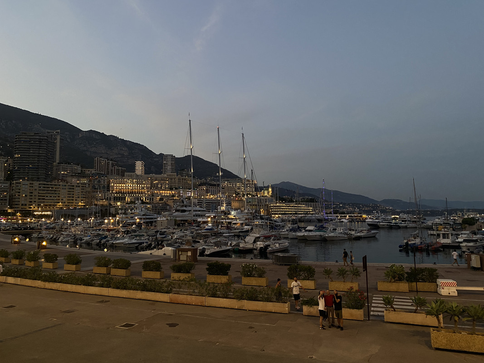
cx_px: 242
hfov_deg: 67.3
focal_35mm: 26
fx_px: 363
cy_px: 182
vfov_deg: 53.1
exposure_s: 1/50
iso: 250
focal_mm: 4.25
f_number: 1.8
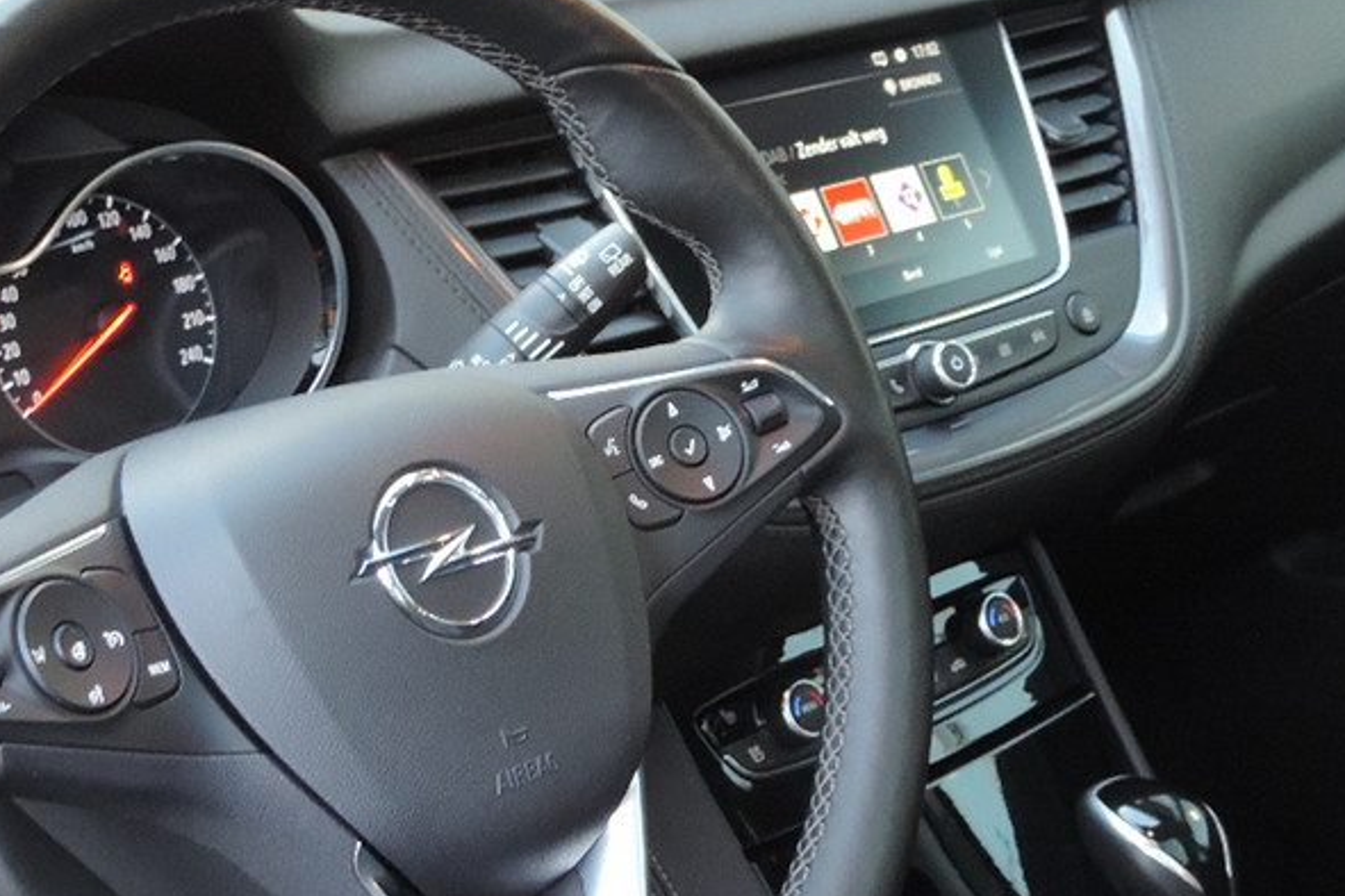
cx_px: 592
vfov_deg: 17.9
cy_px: 289
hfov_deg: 26.6
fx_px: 2839
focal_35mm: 76
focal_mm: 5.3
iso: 400
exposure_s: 1/20
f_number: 3.1
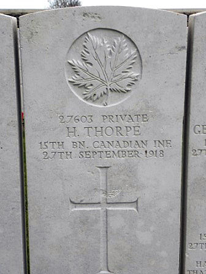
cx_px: 103
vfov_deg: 33.2
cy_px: 137
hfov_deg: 25.2
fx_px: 460
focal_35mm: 58
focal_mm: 10.3
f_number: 4
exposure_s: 1/136
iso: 64
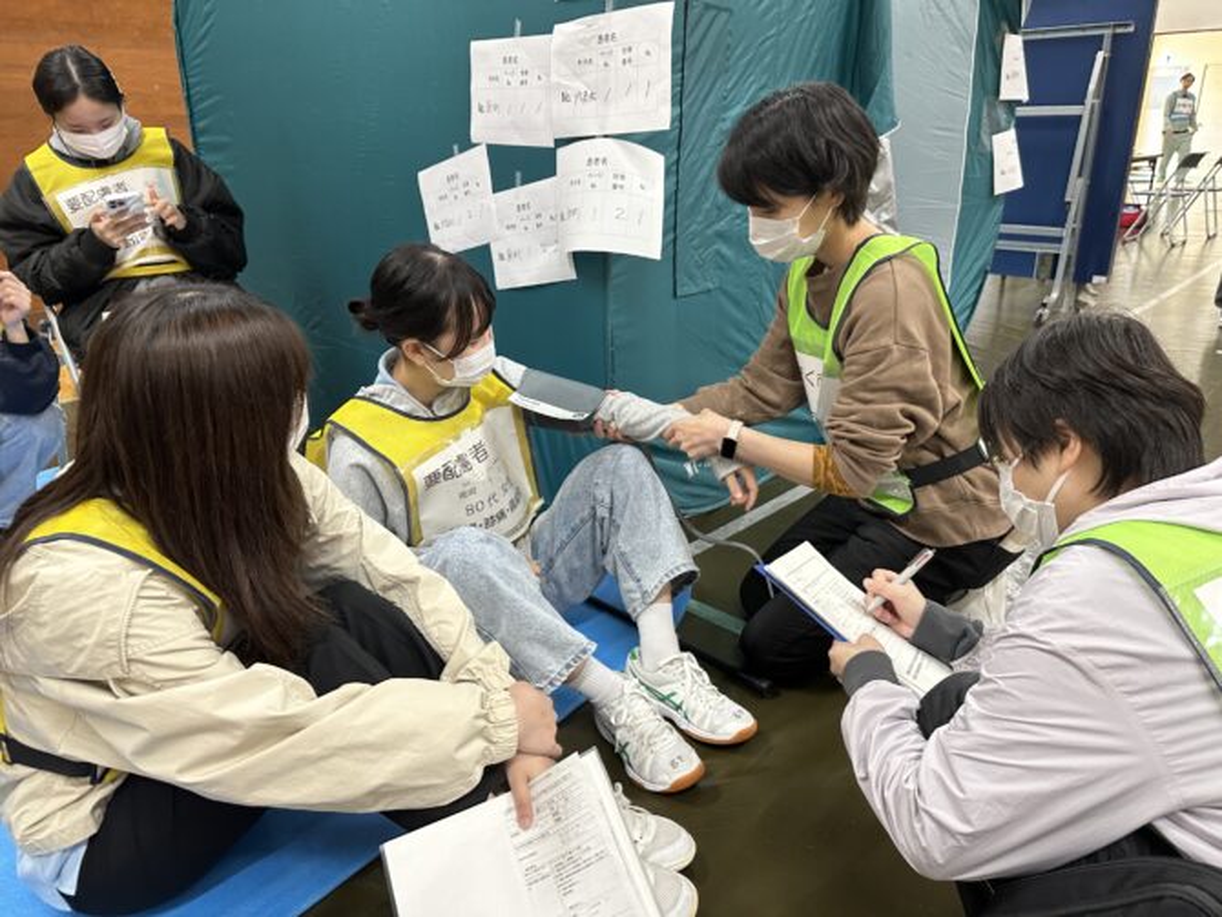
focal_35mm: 24
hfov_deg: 71.6
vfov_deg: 56.8
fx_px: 848
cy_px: 458
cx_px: 611
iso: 250
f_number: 1.78
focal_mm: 6.86
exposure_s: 1/60
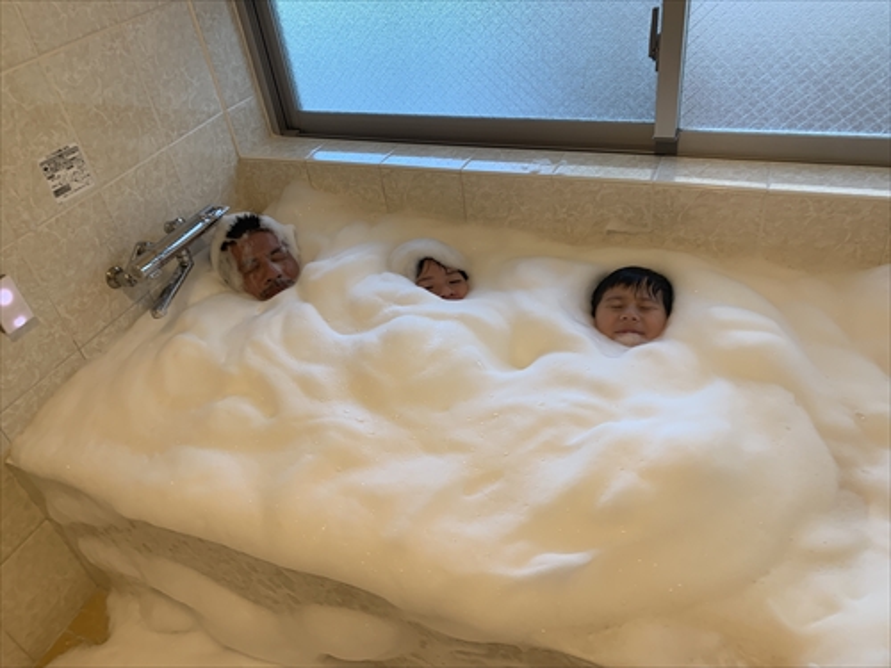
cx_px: 446
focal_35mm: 26
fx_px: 669
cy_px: 334
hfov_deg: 67.3
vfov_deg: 53.1
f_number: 1.8
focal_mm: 4.25
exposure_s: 1/60
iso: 80
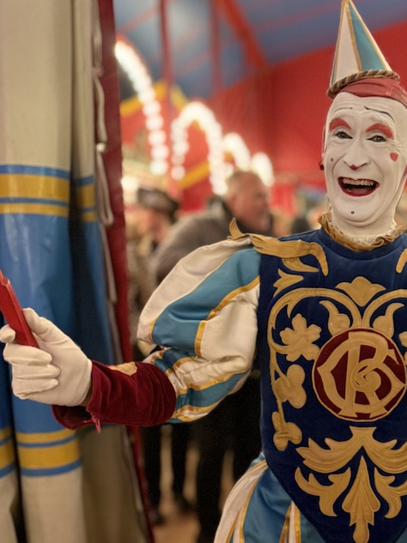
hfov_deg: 32.0
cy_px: 359
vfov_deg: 43.3
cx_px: 362
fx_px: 675
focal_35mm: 43
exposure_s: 1/50
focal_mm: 6.76
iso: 640
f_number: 1.78
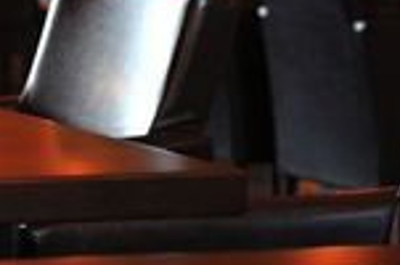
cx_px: -98
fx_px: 2206
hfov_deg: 10.2
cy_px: -54
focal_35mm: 199
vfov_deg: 6.8
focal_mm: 50
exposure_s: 1/5
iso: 200
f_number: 4.5
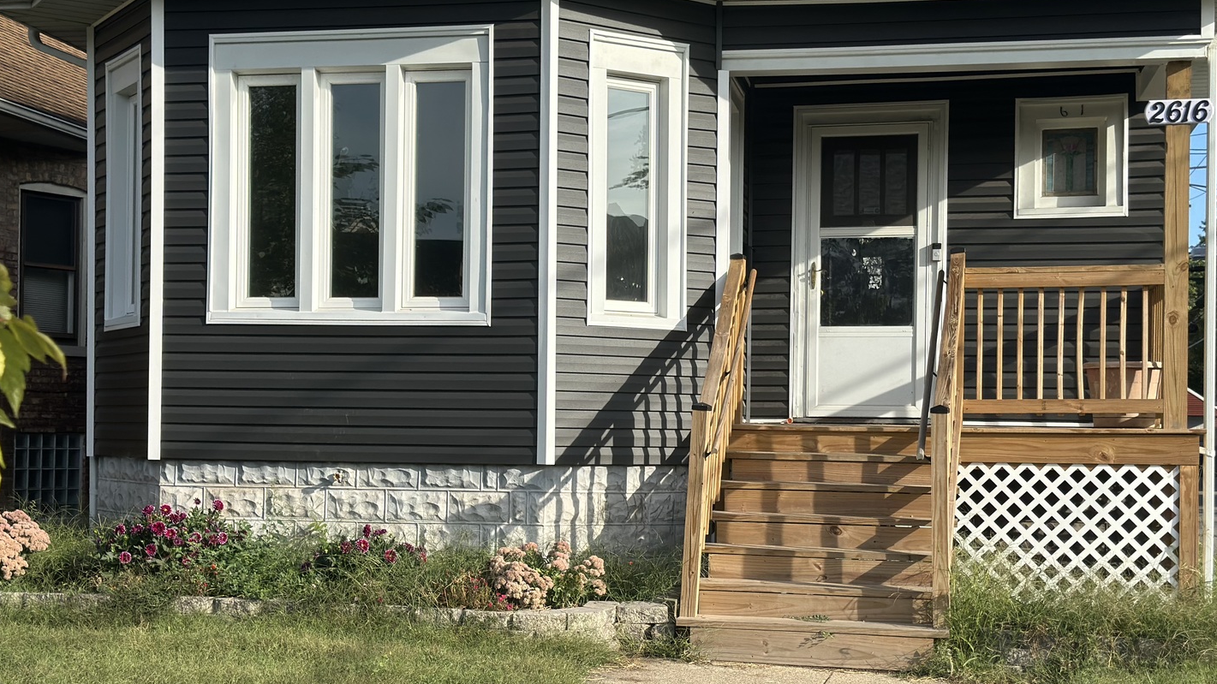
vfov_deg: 22.6
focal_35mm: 53
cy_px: 374
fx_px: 1710
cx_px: 606
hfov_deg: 39.2
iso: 80
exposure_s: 1/3731
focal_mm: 6.86
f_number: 1.78
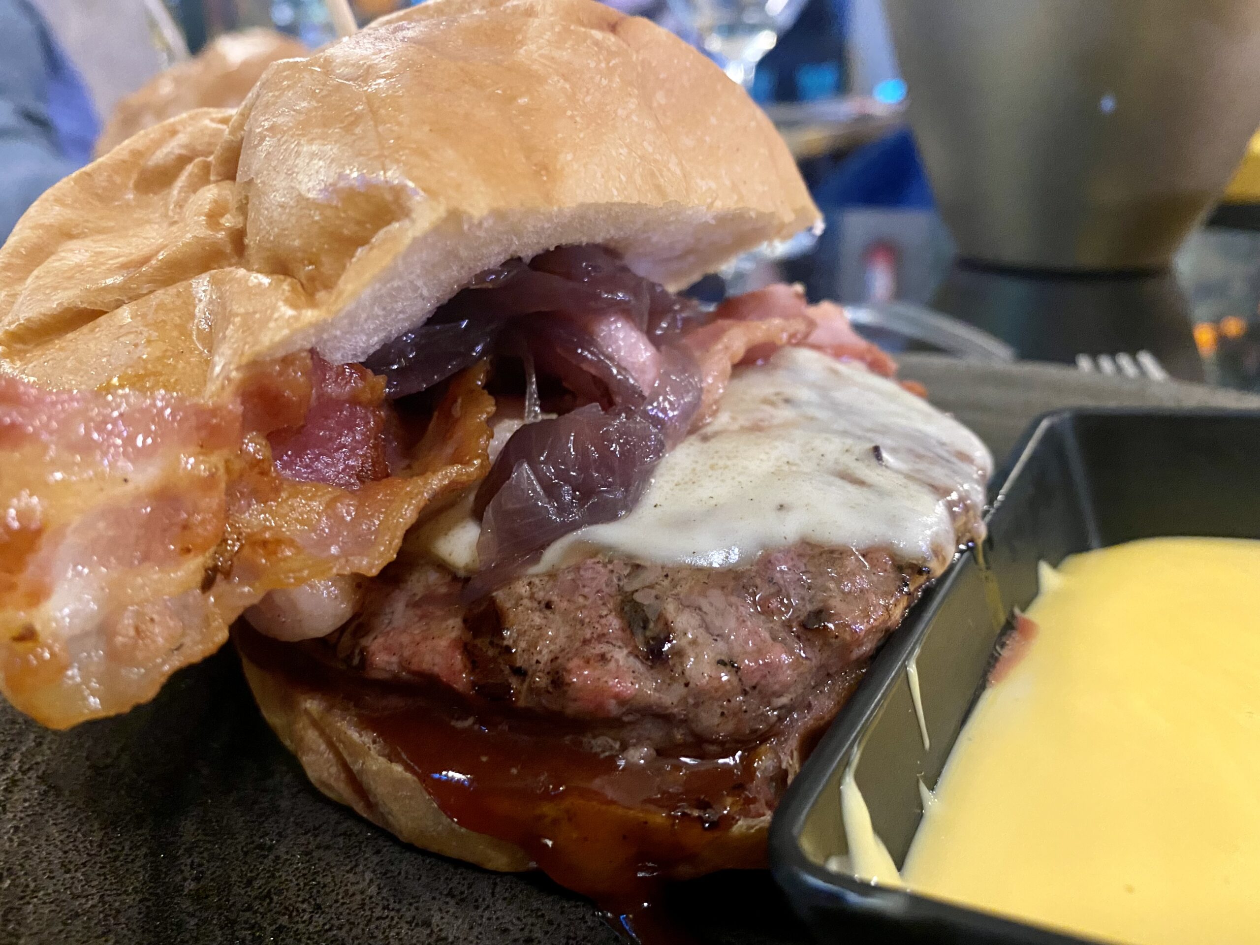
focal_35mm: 26
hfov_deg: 67.3
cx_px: 630
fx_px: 946
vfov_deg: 53.1
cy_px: 472
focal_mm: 4.25
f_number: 1.8
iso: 640
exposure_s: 1/25
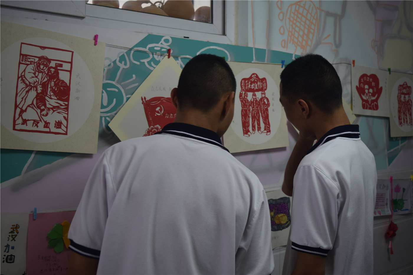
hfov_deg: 49.6
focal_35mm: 39
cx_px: 206
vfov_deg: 34.2
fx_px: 447
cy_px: 138
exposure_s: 1/60
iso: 450
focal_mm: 26
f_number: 4
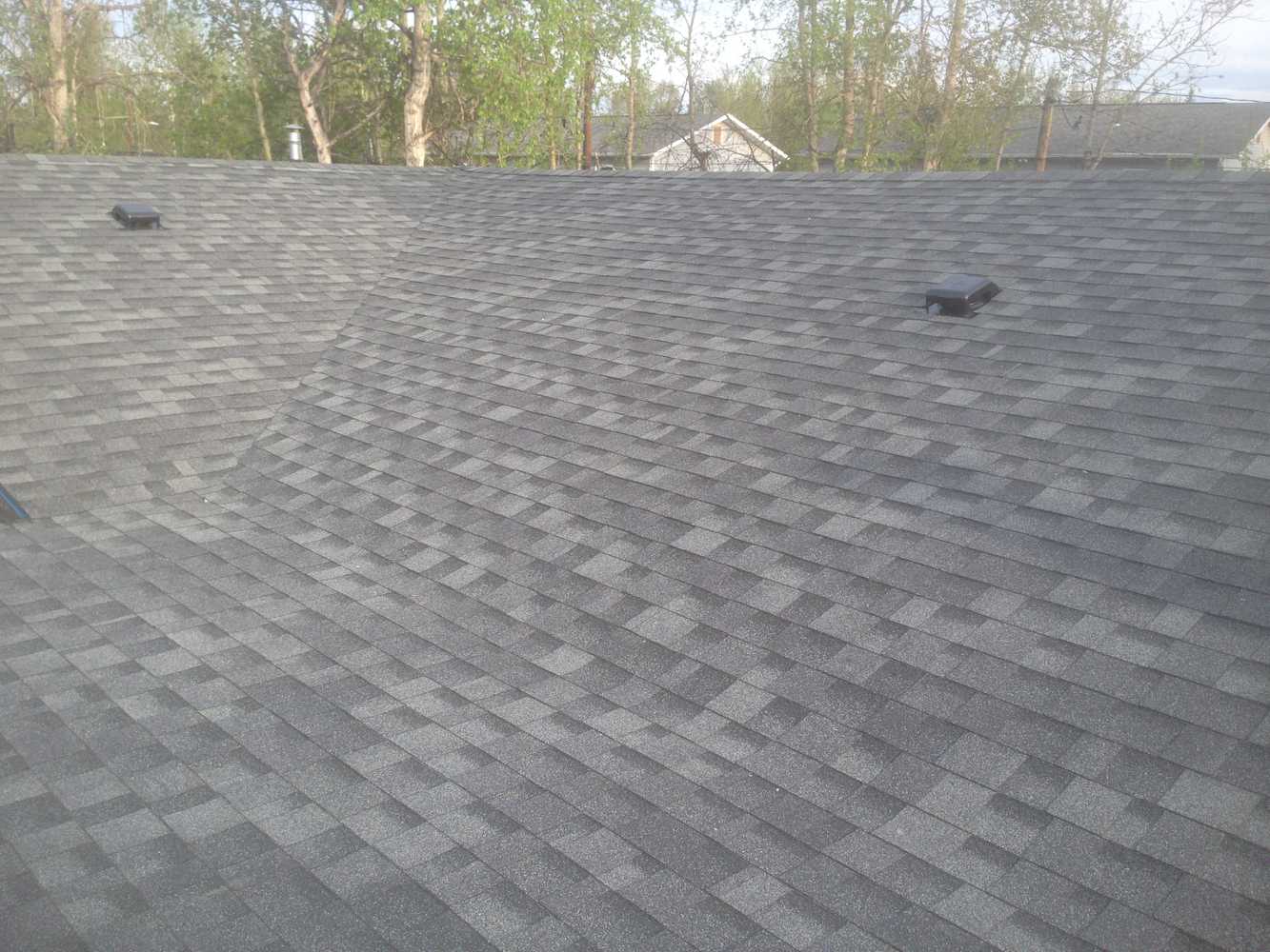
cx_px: 635
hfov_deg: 55.3
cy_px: 476
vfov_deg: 43.0
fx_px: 1211
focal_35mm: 33
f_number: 2.4
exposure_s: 1/202
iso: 50
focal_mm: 4.12
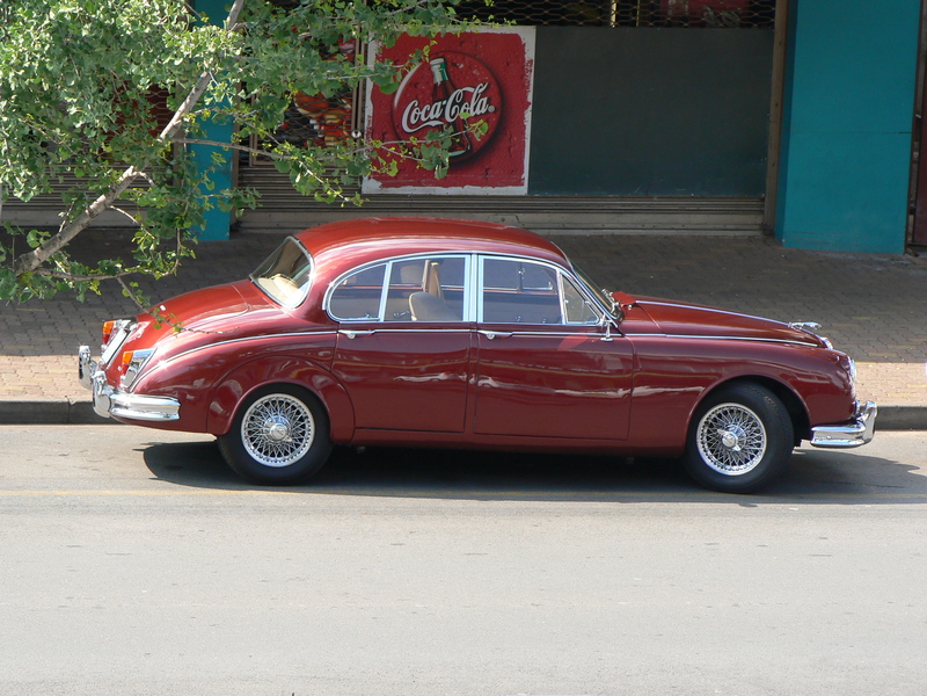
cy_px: 348
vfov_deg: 8.5
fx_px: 4686
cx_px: 464
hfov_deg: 11.3
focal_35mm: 175
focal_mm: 29.1
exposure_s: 1/100
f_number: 5.6
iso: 80
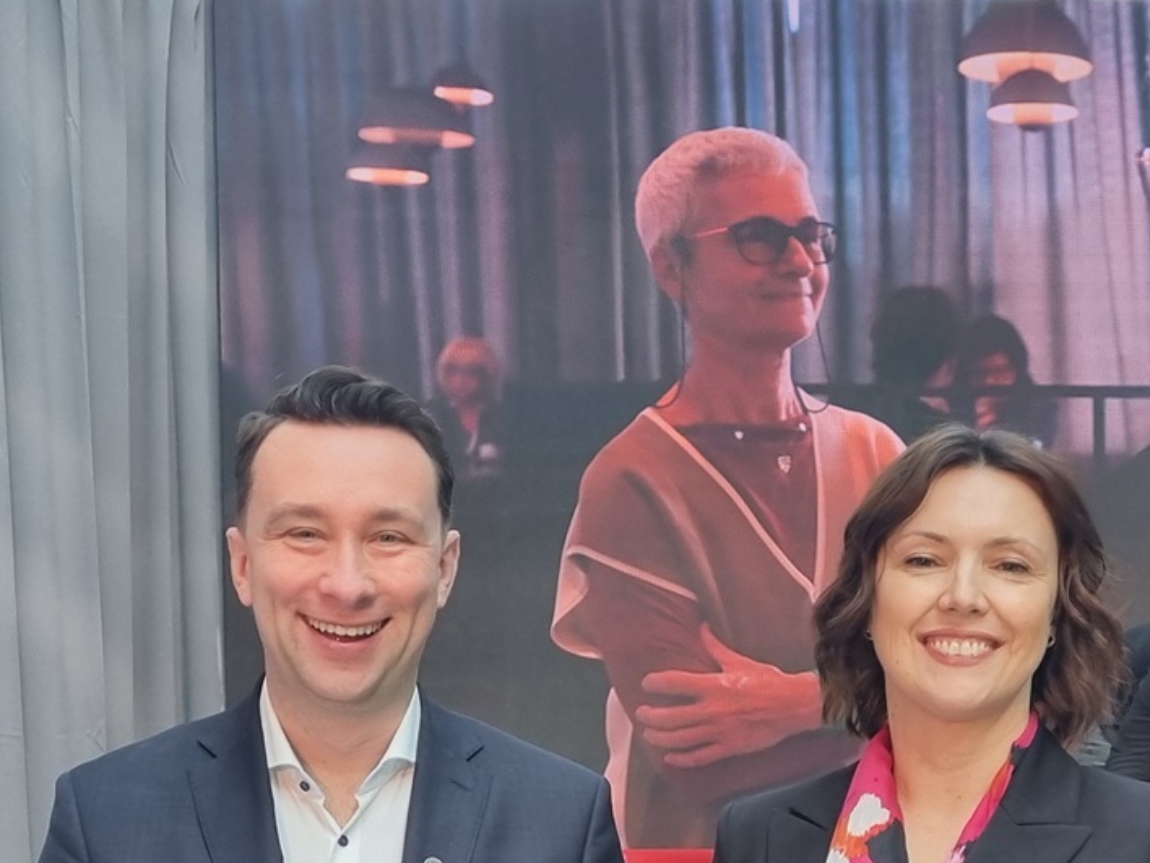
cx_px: 642
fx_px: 2458
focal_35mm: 74
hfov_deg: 26.3
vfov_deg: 19.3
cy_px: 860
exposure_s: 1/100
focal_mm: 5.4
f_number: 1.8
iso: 80
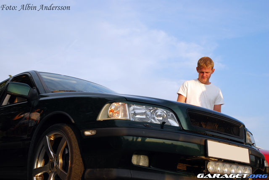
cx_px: 134
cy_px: 90
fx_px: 393
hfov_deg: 37.8
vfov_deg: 25.8
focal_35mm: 52
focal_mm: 35
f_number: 8
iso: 320
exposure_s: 1/400
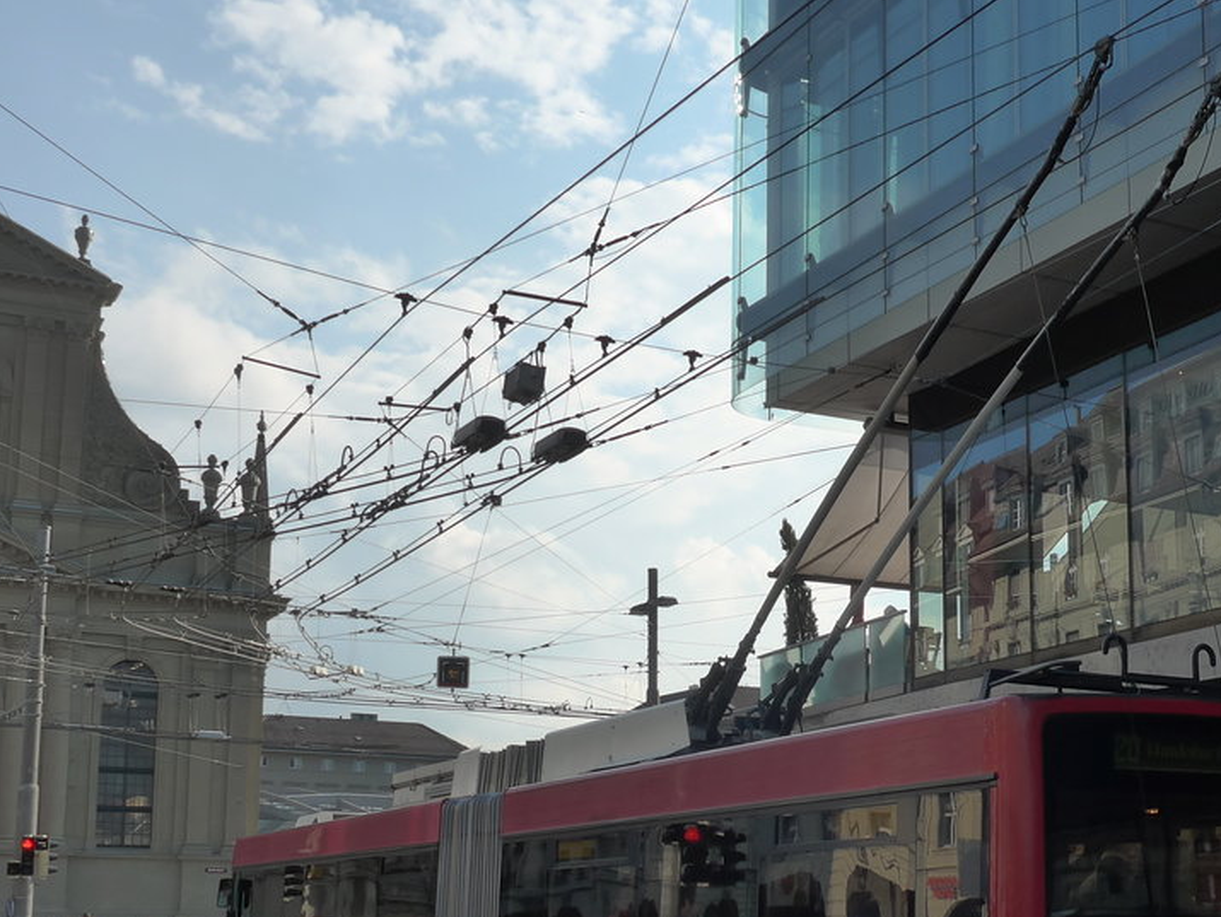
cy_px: 673
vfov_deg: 27.7
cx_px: 806
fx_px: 1835
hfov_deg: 36.5
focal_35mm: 52
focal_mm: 6.5
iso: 160
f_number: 5
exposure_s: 1/800
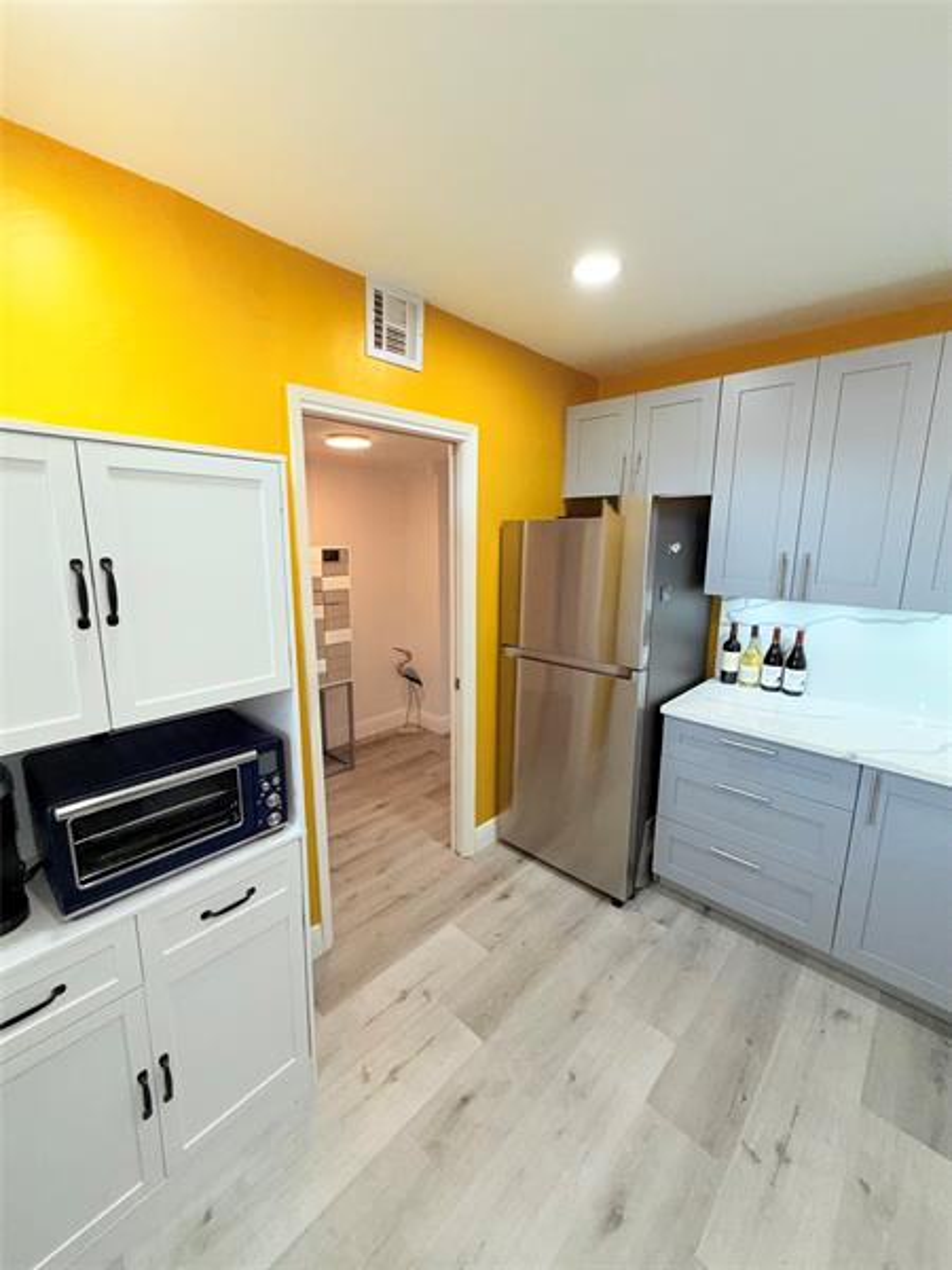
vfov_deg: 102.1
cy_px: 635
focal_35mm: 14
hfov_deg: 85.7
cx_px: 476
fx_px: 513
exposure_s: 1/120
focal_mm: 2.22
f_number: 2.2
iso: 125
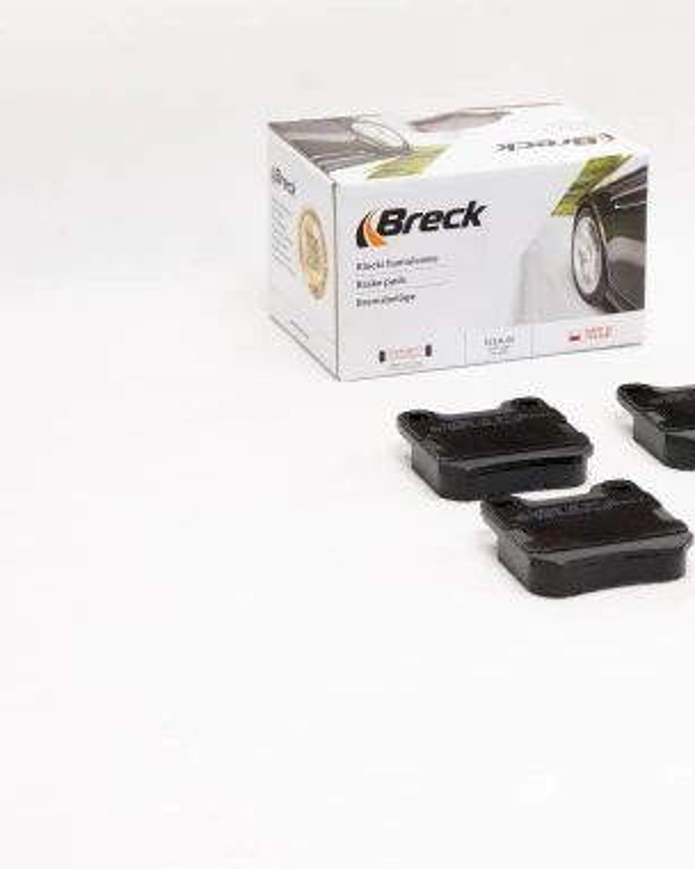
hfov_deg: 13.7
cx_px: 684
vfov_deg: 17.3
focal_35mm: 111
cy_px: 418
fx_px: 2854
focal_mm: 50
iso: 100
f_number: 11
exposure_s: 1/200
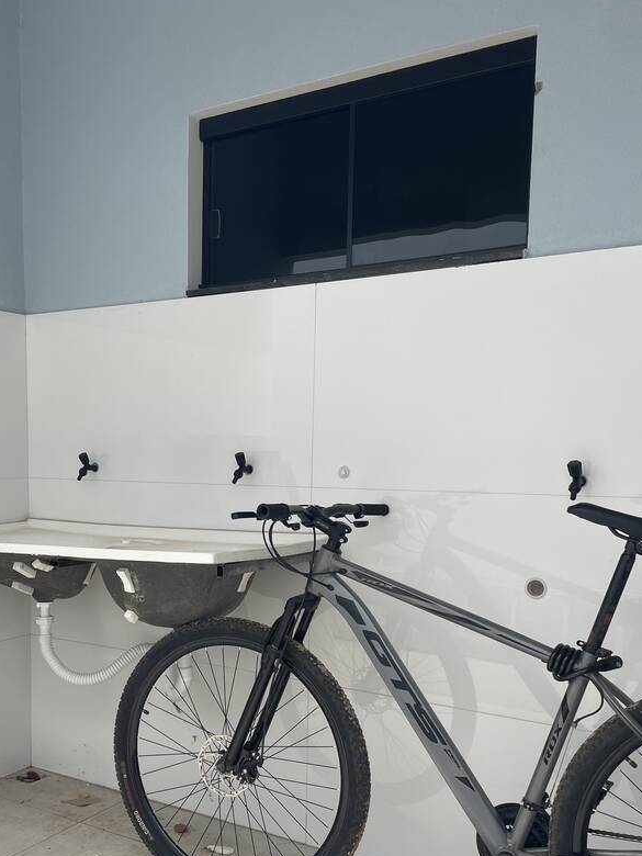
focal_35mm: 36
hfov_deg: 39.2
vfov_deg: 50.9
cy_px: 531
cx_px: 214
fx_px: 890
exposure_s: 1/169
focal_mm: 4.2
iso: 32
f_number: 1.6
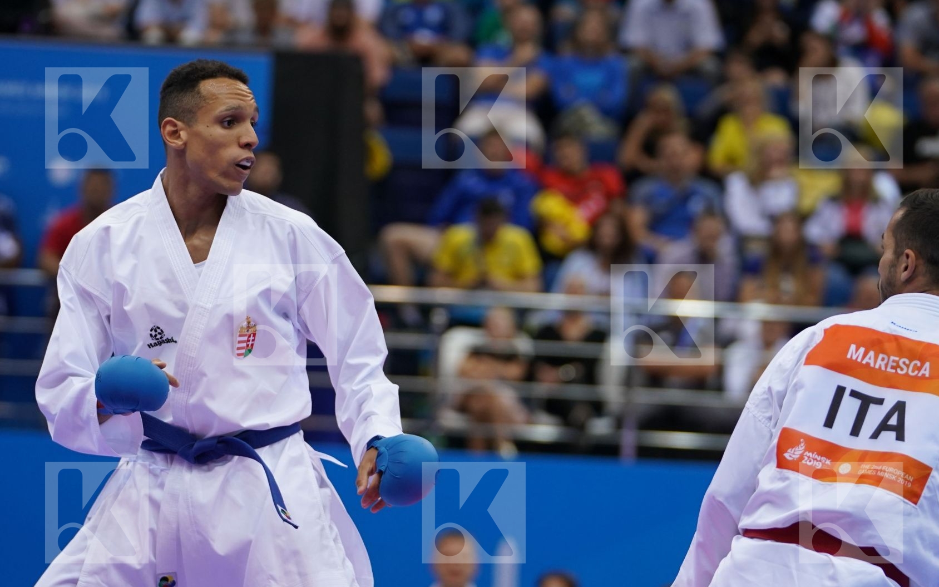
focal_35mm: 225
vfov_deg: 5.8
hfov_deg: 9.3
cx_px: 474
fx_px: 5758
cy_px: 315
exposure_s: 1/1000
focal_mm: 138
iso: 1250
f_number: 2.8
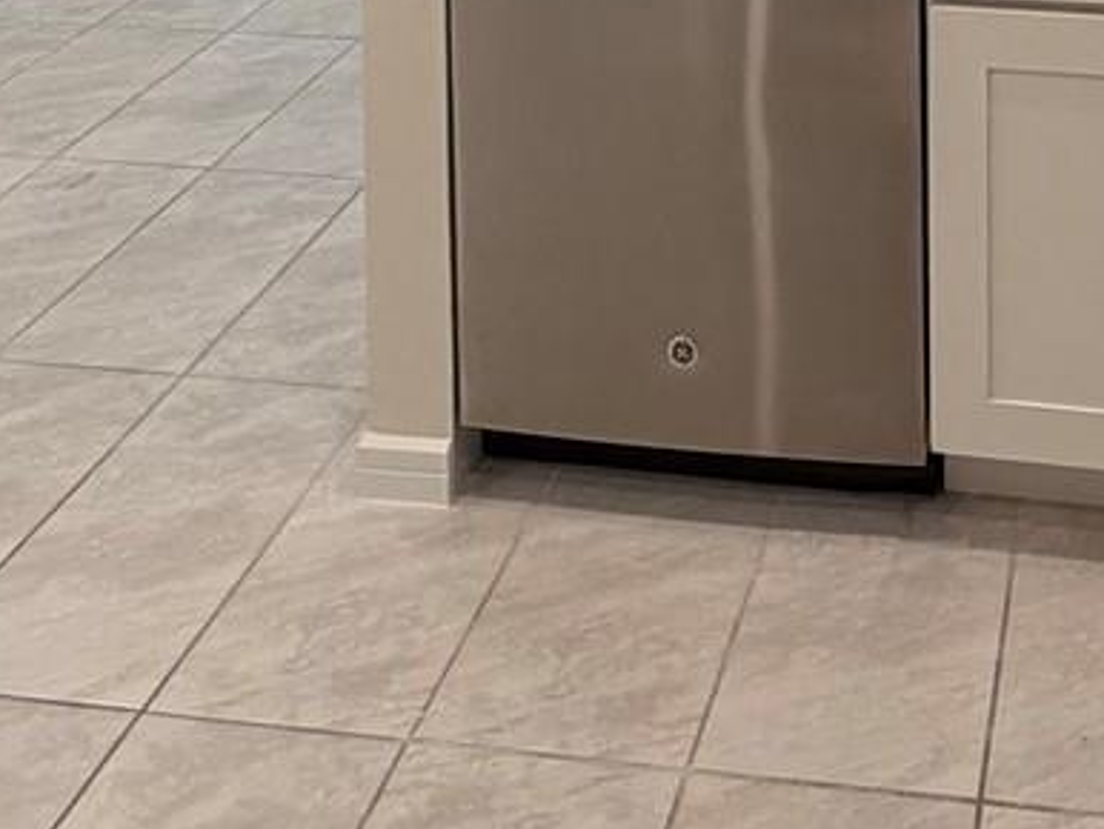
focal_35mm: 58
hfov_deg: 32.1
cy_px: -609
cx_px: 927
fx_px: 1851
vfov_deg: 19.6
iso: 200
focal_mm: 2.22
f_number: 2.2
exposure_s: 1/120
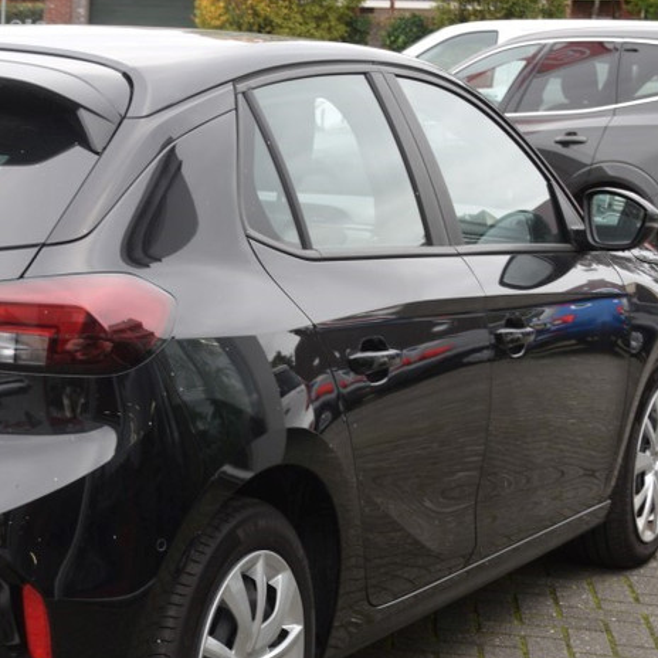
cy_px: 406
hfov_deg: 18.9
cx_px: 45
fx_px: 1936
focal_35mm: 90
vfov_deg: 19.3
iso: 400
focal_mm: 32
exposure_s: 1/125
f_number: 5.6
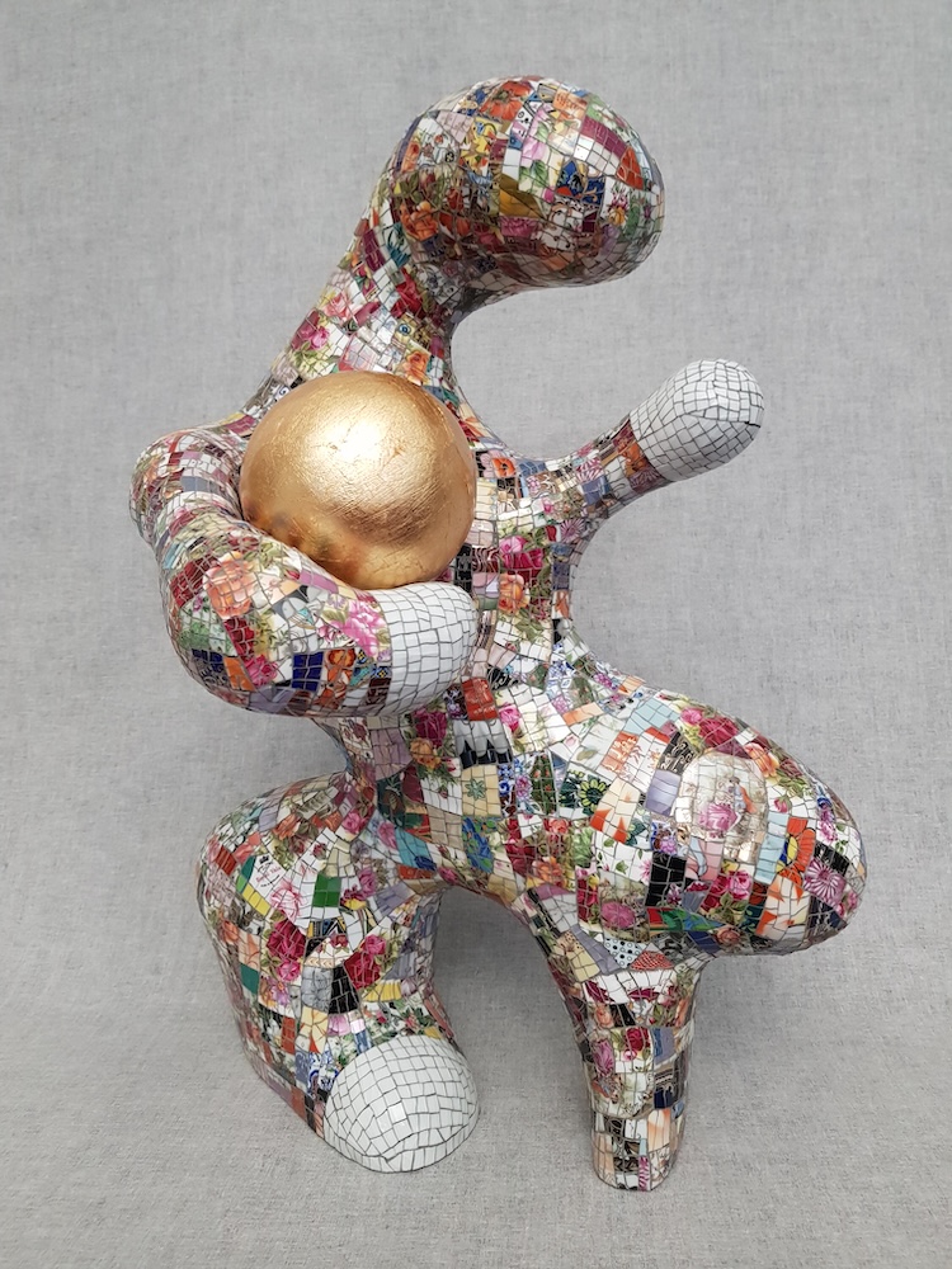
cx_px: 476
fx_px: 953
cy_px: 634
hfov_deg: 53.1
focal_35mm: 26
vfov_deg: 67.3
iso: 250
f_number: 1.7
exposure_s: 1/25
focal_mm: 4.2
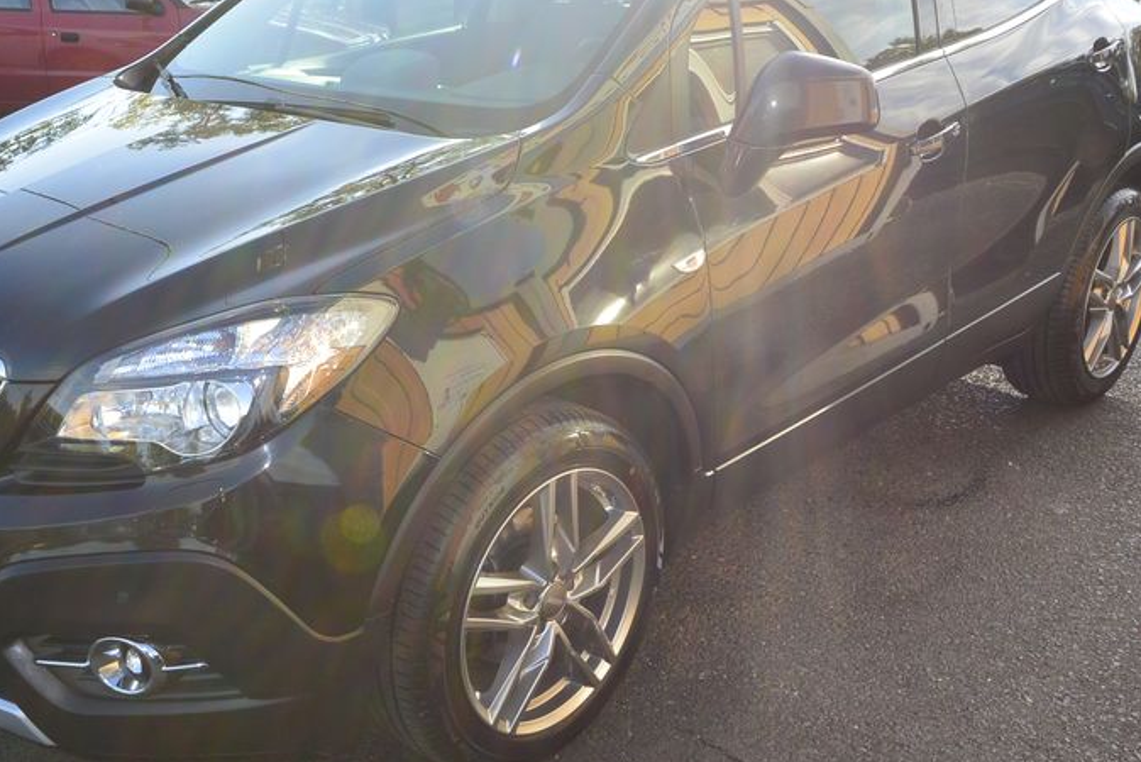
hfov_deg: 47.0
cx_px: 427
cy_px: 356
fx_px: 1300
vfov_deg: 32.7
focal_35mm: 41
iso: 160
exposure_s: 1/250
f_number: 5
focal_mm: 10
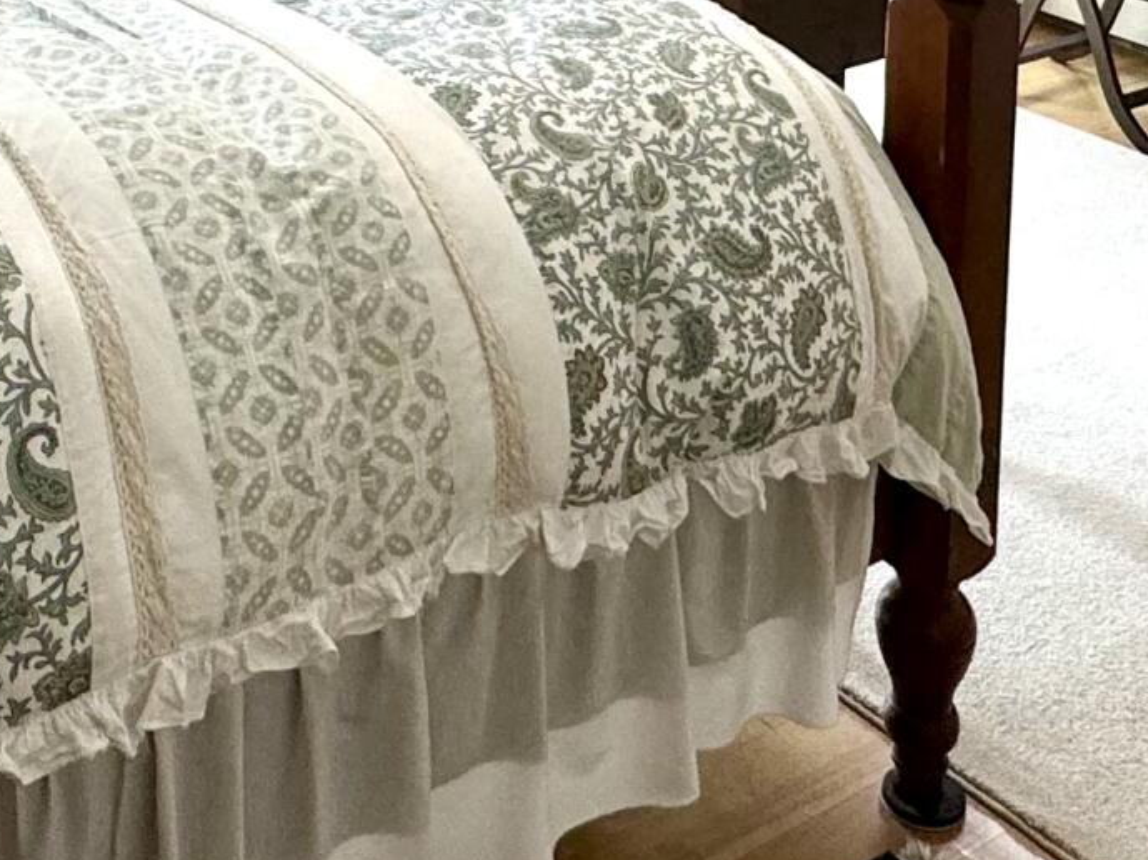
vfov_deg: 19.3
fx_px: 2022
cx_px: 448
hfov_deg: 31.6
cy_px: -605
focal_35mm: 61
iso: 64
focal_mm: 2.22
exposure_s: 1/99
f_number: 2.2
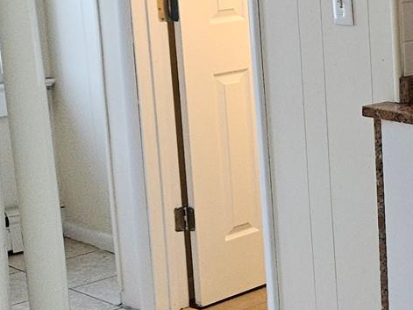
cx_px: 736
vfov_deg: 14.7
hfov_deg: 16.5
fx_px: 1193
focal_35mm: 100
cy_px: 55
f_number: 1.8
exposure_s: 1/60
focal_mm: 5.4
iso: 80
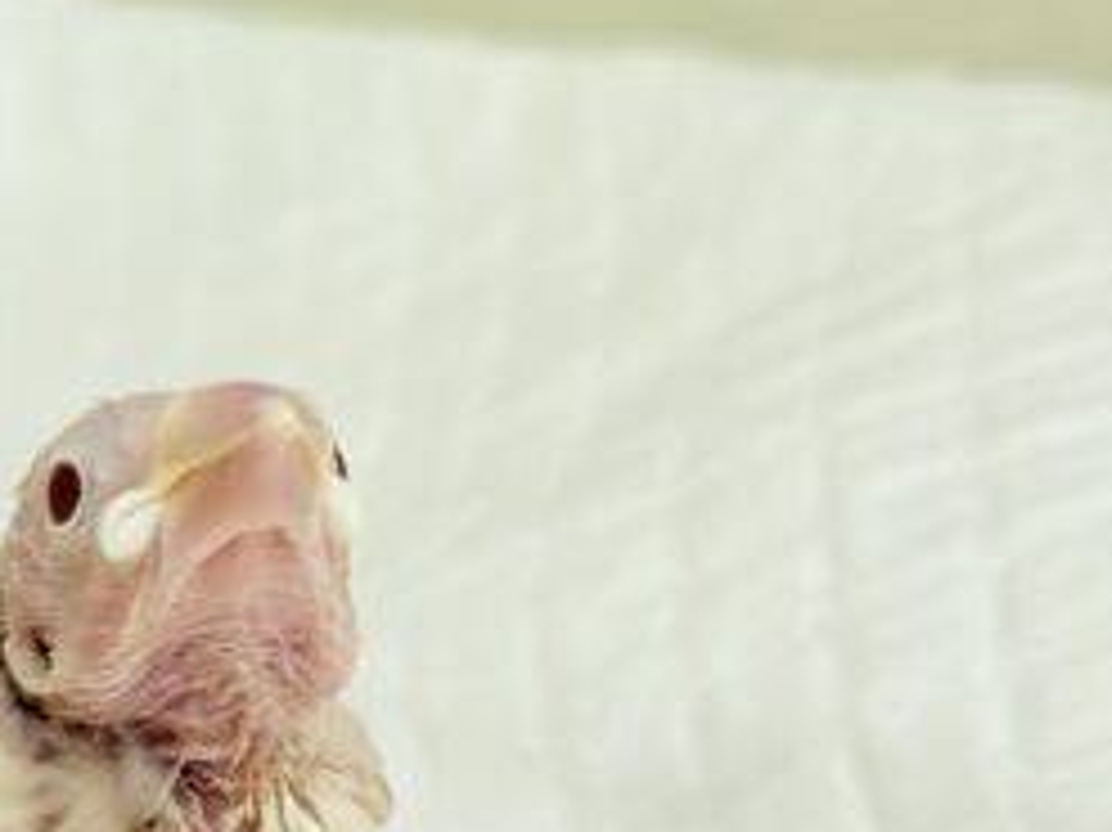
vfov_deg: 11.0
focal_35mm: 135
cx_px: 63
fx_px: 4335
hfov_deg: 14.4
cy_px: 558
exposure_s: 1/50
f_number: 1.6
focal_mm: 5.96
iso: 100
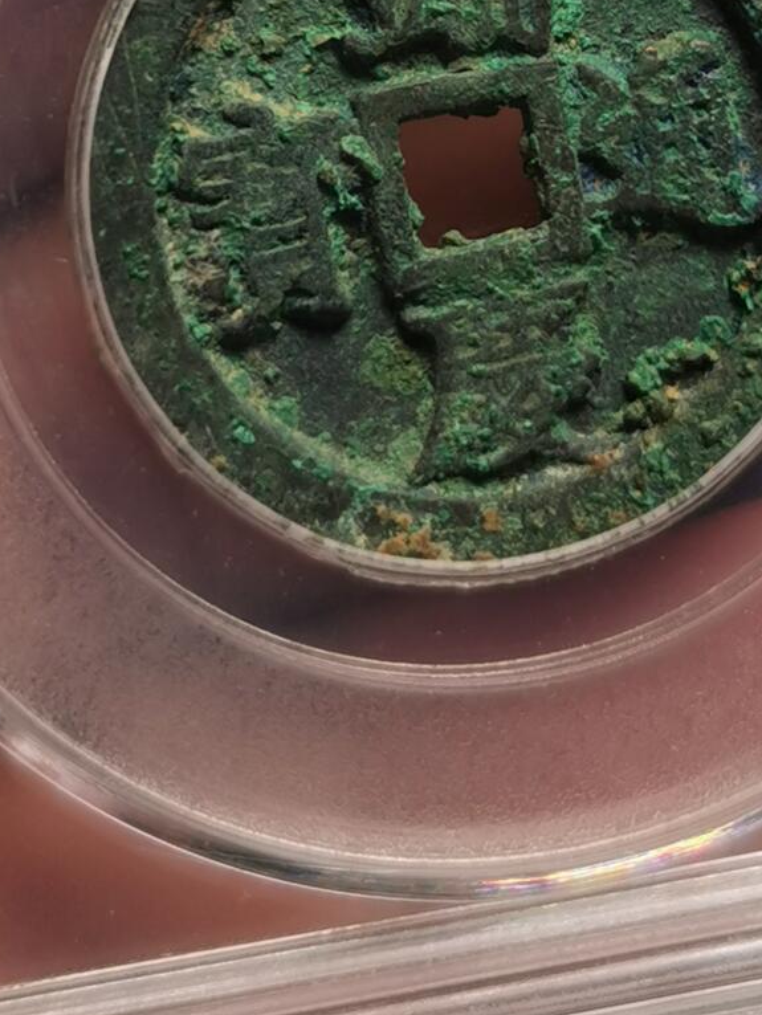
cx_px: 470
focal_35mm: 101
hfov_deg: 14.6
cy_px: -70
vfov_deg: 18.8
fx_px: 2963
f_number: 1.6
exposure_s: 1/294
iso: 50
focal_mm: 5.56
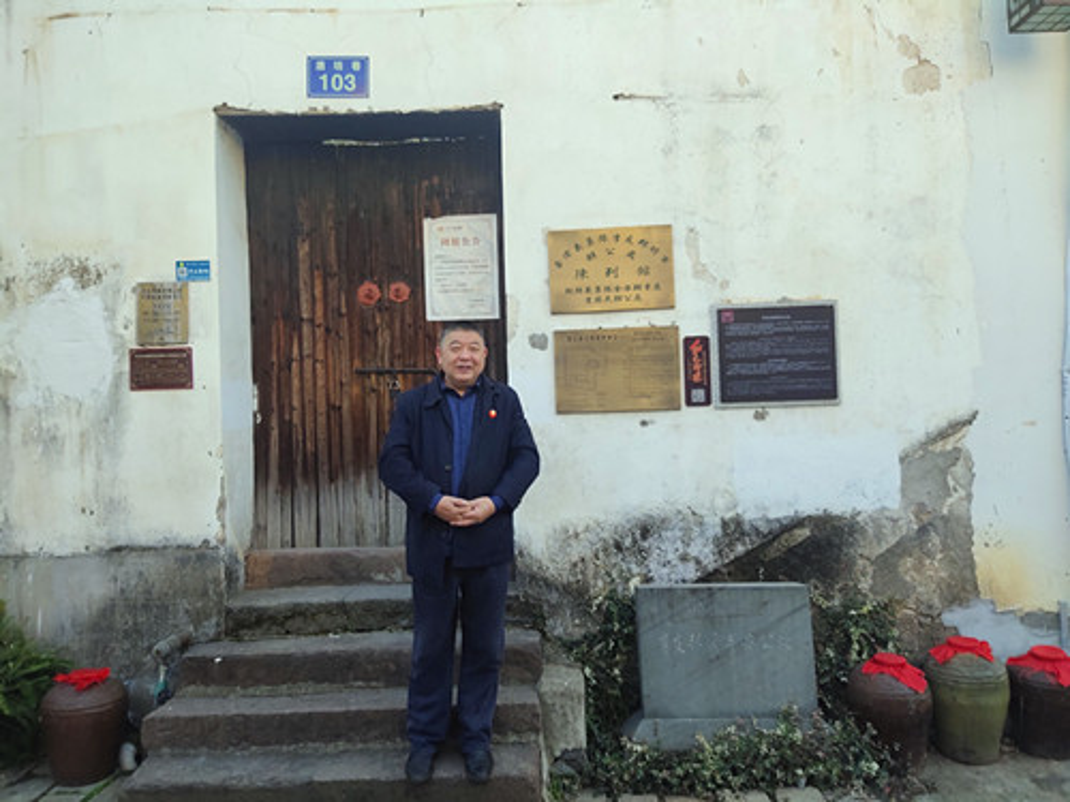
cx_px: 535
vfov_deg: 54.9
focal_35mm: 25
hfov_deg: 69.4
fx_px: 773
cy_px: 401
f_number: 1.8
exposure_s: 1/475
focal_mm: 4.71
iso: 50
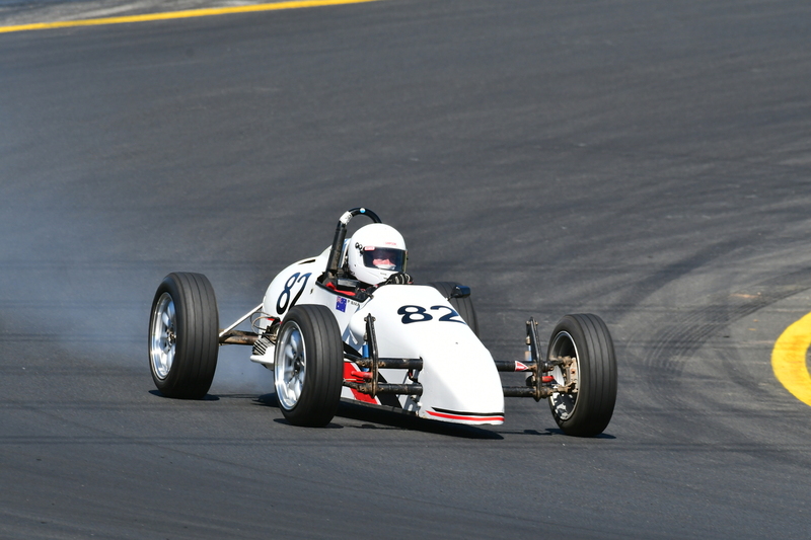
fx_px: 16891
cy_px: 270
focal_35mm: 750
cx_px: 406
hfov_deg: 2.8
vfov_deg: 1.8
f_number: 10
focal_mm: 500
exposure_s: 1/640
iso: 400
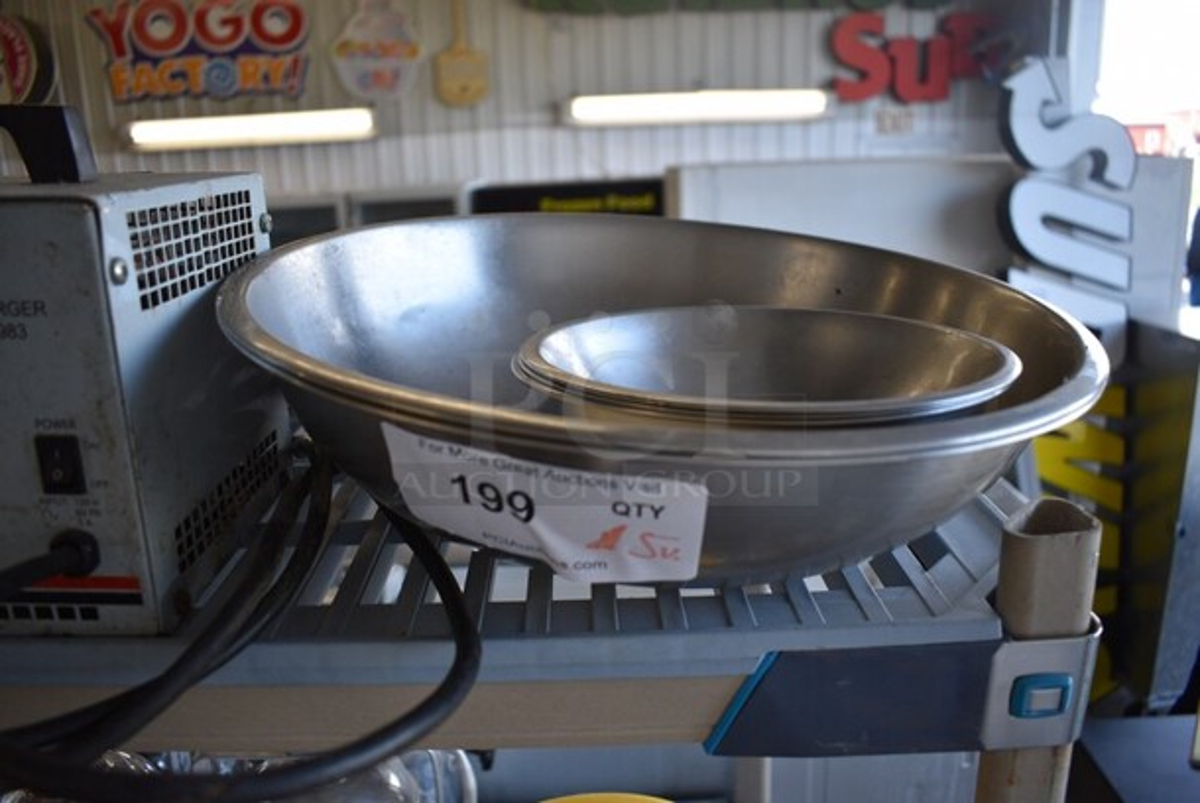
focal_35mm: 27
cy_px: 402
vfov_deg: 48.0
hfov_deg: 67.3
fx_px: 901
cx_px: 600
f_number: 3.5
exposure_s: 1/250
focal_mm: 18
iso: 400
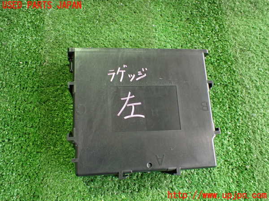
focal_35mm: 30
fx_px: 233
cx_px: 134
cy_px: 100
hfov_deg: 60.0
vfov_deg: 46.8
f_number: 2.3
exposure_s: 1/50
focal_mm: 5.4
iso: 800
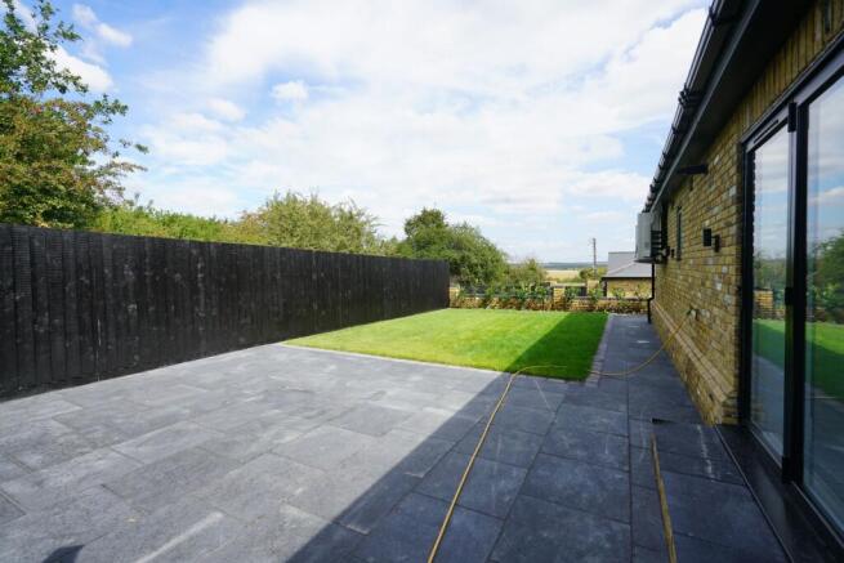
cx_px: 422
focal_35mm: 16
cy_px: 282
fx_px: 375
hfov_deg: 96.7
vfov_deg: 73.8
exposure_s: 1/100
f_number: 11
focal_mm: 16
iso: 100
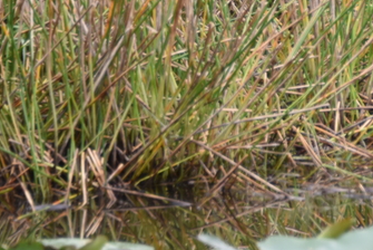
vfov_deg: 3.1
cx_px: 563
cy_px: -13
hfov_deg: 4.6
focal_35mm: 443
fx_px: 4594
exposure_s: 1/250
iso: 320
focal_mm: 116
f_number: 5.6
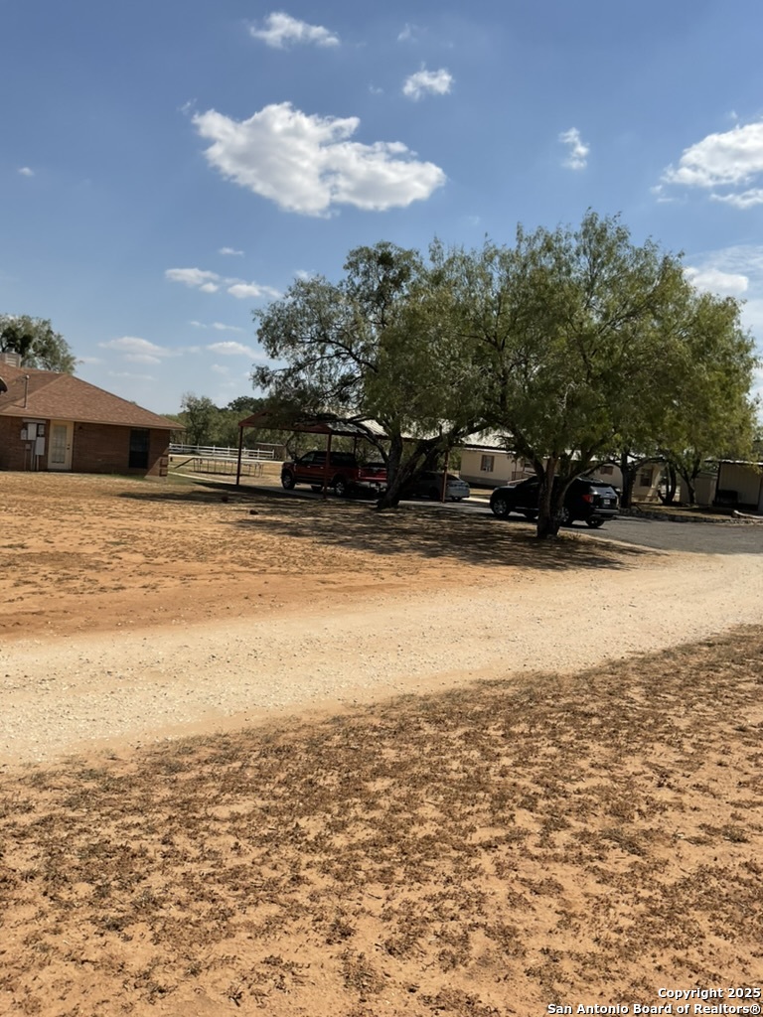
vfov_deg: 61.7
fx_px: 852
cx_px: 382
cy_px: 508
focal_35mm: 29
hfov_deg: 48.2
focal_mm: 3
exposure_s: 1/3788
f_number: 1.8
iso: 16
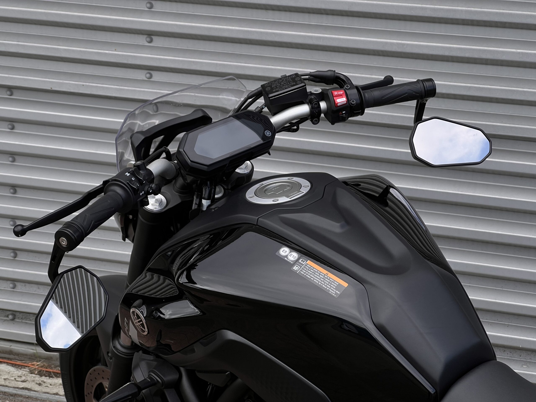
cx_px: 268
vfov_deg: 19.1
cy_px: 201
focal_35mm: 77
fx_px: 1192
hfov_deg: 25.3
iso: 32
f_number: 2.8
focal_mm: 9
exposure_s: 1/336
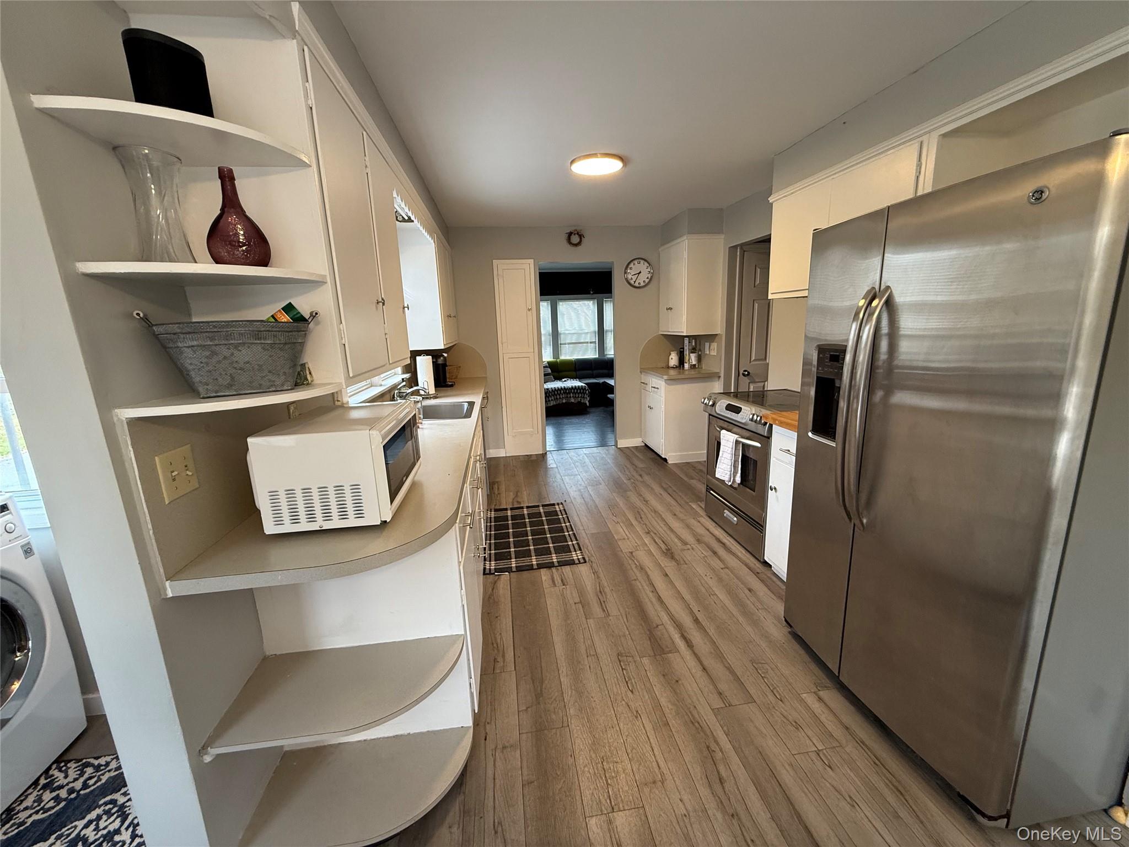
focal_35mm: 14
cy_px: 424
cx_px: 564
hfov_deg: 102.1
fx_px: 457
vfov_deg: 85.7
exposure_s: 1/60
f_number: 2.2
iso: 200
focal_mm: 2.22
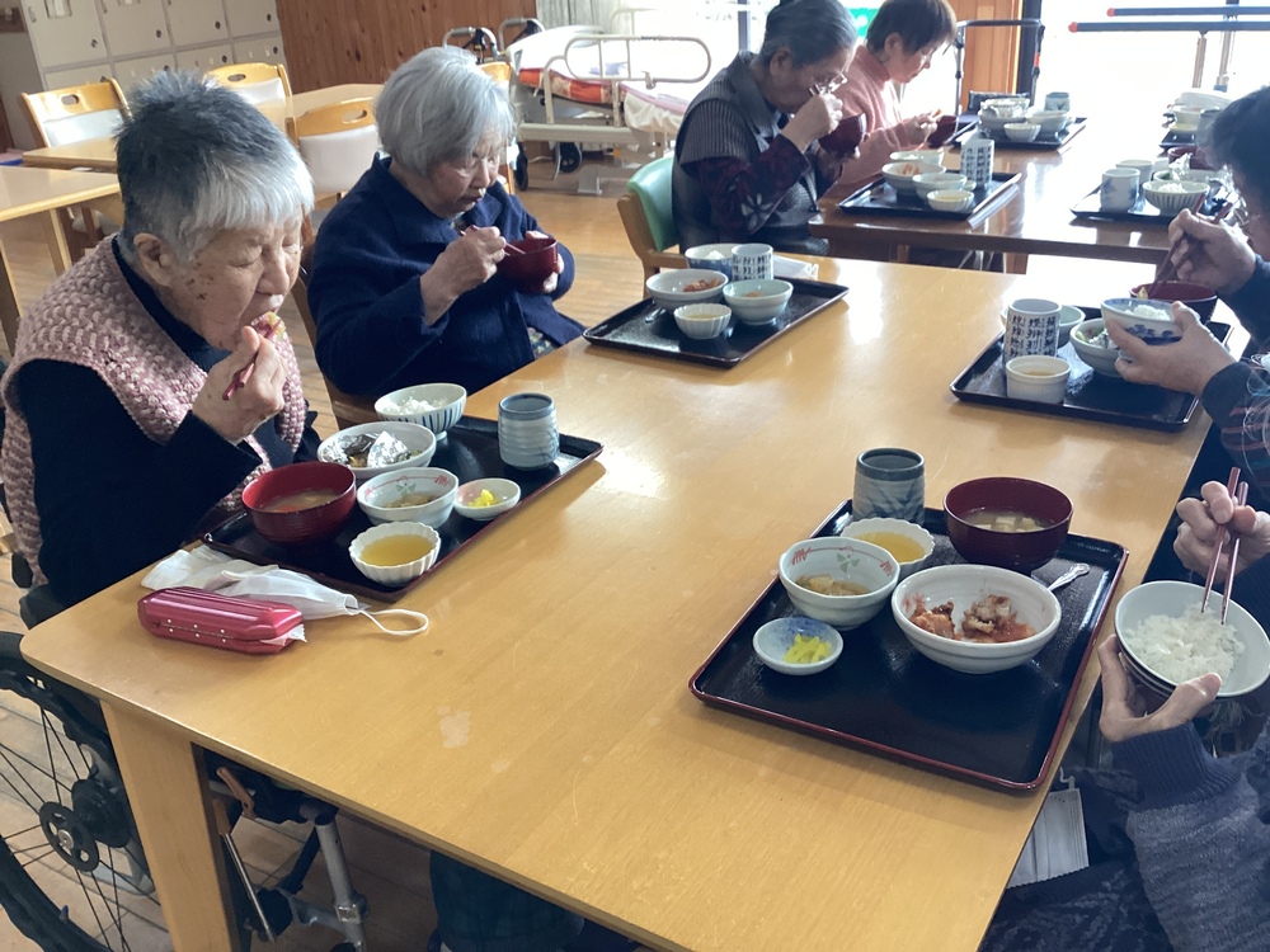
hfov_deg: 58.4
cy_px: 476
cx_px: 635
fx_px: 1137
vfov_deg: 45.4
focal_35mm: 31
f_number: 2.4
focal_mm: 3.3
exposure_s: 1/60
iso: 160
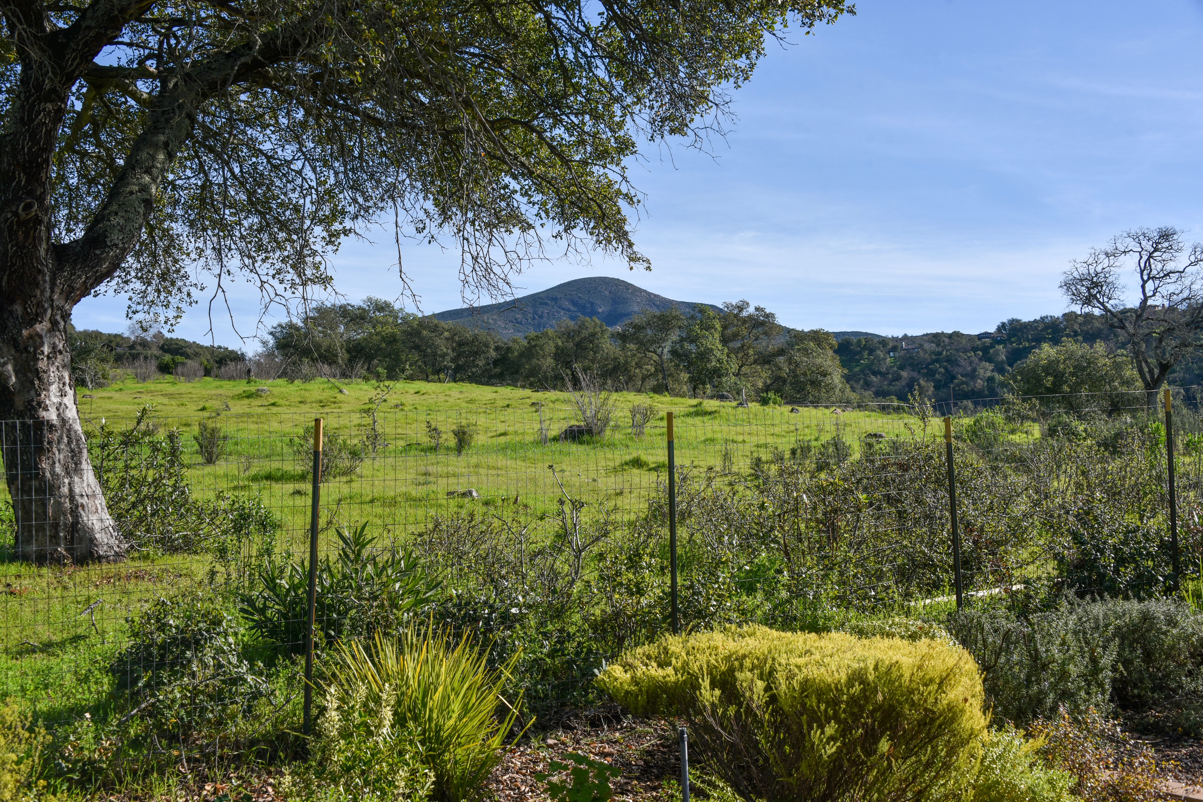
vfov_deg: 33.4
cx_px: 602
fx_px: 1336
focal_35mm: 40
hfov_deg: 48.5
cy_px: 401
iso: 160
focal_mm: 40
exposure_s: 1/400
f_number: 10
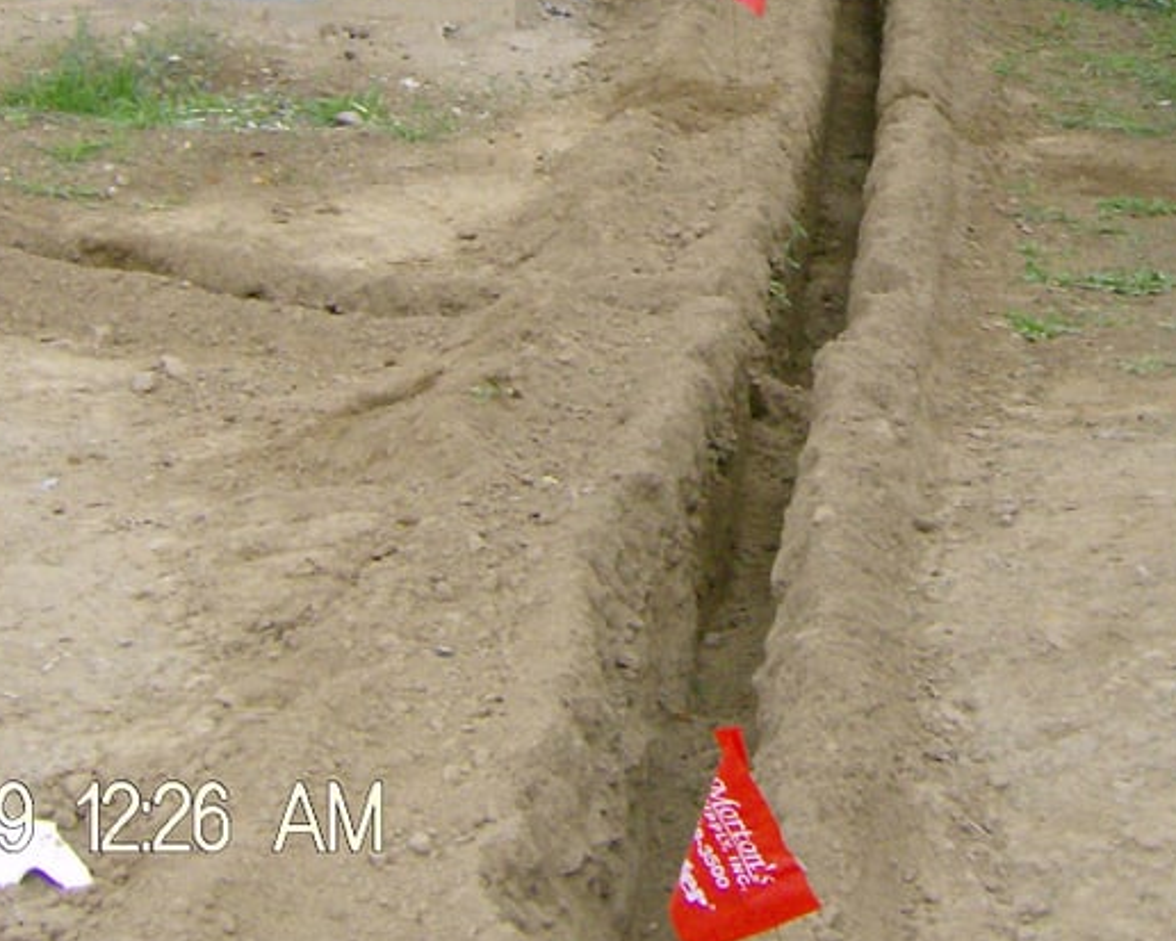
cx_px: 994
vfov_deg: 16.6
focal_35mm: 90
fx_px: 3133
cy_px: -62
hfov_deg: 20.9
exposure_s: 1/213
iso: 100
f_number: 4.7
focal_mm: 6
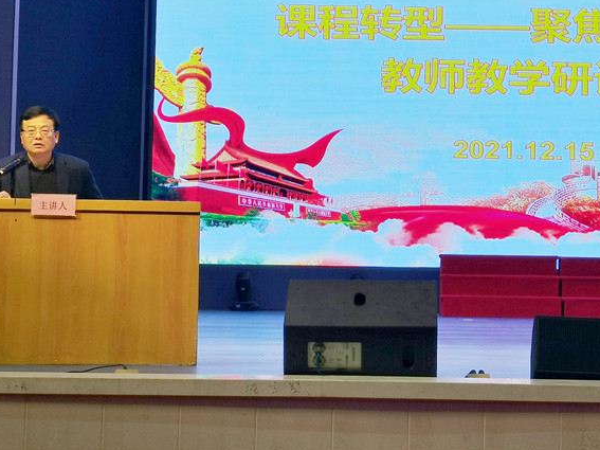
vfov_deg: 15.2
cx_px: 397
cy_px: 131
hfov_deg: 20.2
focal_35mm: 97
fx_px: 1681
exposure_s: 1/146
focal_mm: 5.58
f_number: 1.8
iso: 50
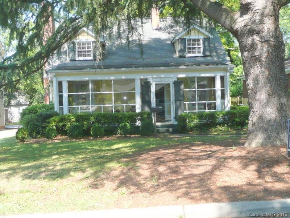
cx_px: 145
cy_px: 109
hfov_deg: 42.1
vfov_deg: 32.2
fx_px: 377
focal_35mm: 45
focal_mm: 4.9
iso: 100
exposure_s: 1/160
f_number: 3.4
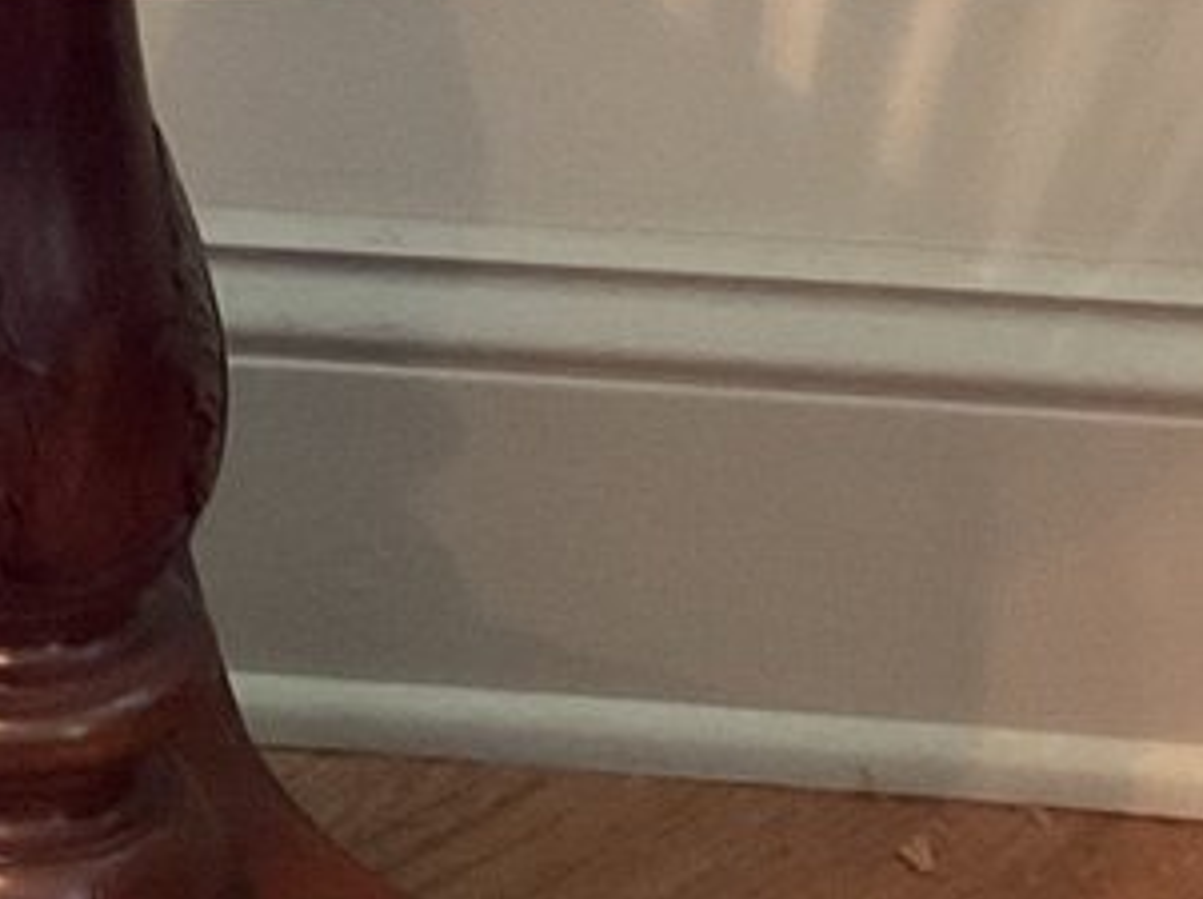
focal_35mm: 146
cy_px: -90
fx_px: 5068
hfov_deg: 13.4
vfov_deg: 10.0
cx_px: 42
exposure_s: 1/30
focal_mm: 3
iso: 320
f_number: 1.8
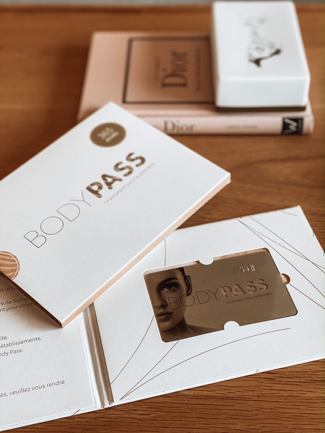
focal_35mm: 52
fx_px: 651
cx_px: 162
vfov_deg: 36.8
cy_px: 216
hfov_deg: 28.0
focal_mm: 6
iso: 50
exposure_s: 1/120
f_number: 2
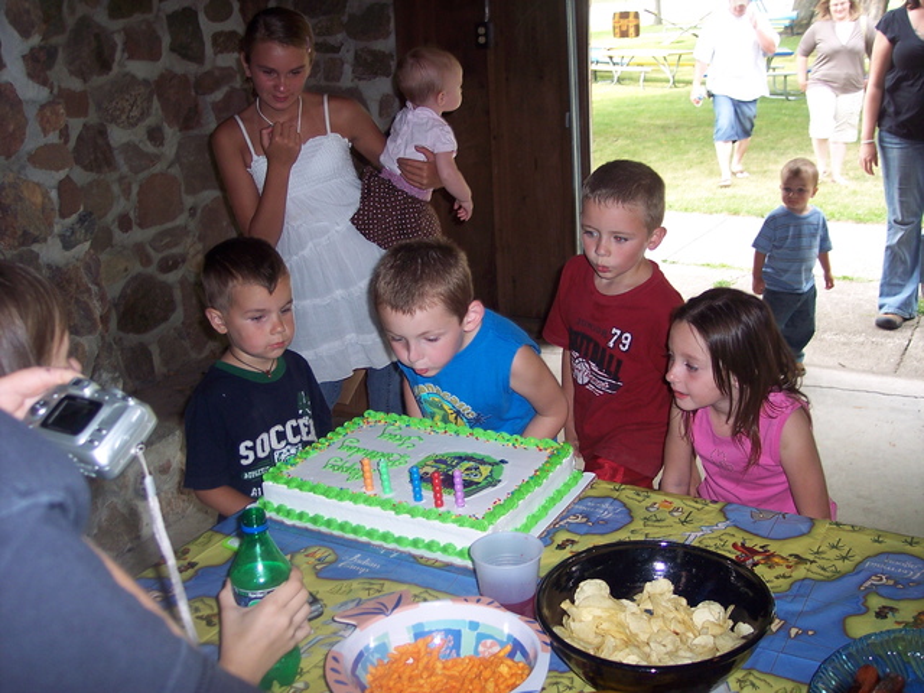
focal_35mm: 39
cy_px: 346
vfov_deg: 36.8
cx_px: 462
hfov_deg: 47.9
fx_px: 1041
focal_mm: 8
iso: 100
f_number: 2.8
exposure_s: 1/60
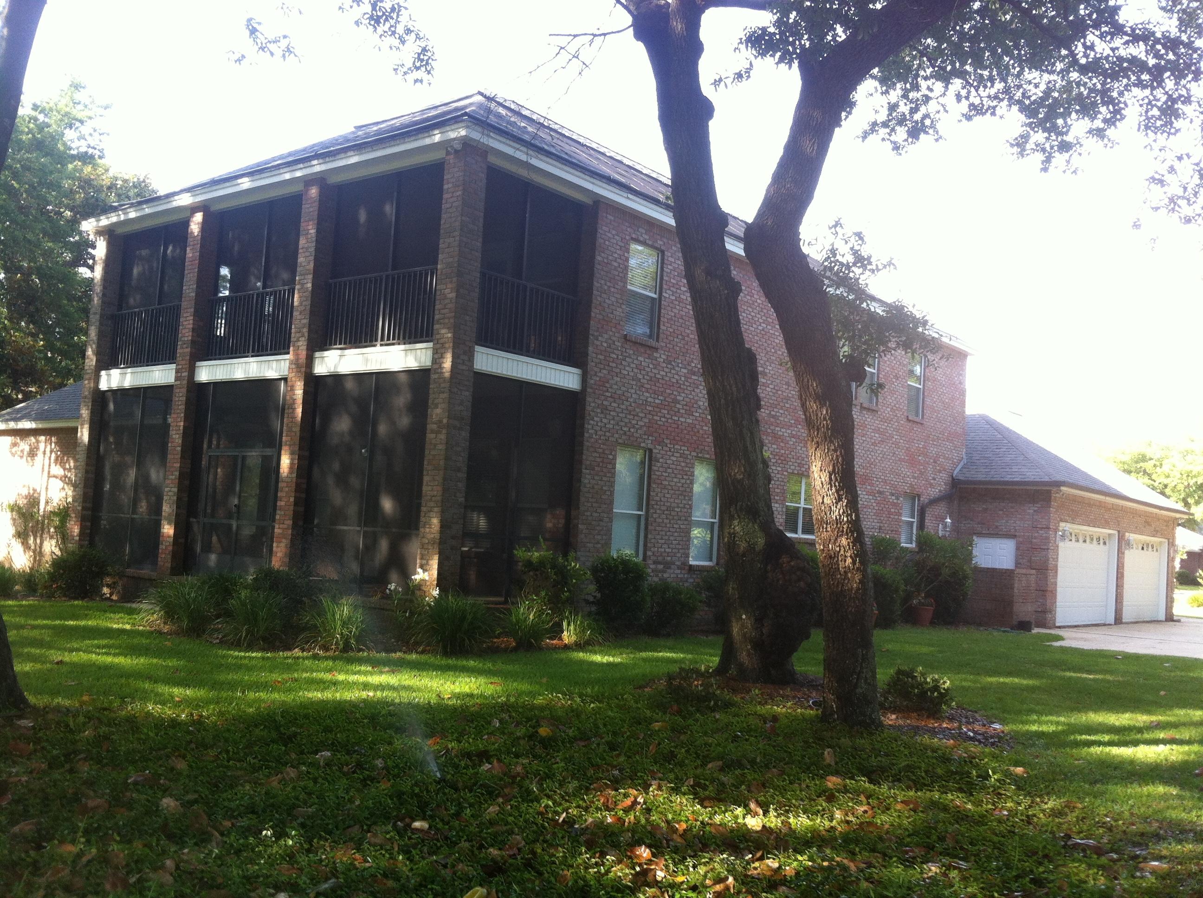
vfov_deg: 40.6
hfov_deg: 52.7
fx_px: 1215
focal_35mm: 35
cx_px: 602
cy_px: 449
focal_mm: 3.85
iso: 80
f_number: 2.8
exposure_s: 1/100
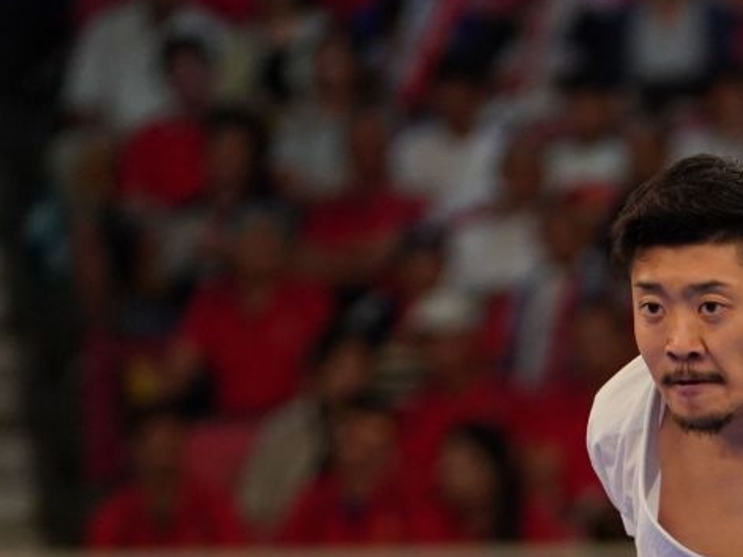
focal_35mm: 636
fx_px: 13648
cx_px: 896
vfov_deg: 2.3
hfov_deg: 3.1
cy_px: 874
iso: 1600
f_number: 2.8
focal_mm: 173
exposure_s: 1/1000
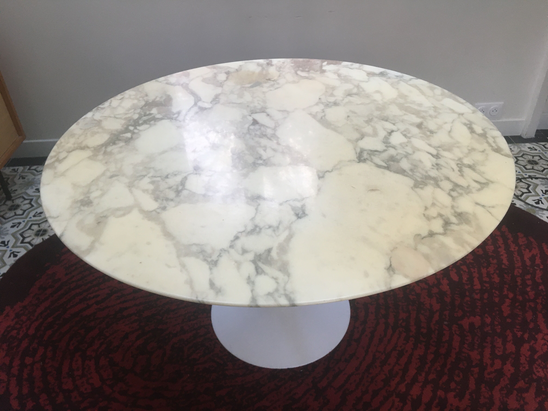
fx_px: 459
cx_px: 274
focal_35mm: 29
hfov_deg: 61.7
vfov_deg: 48.2
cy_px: 206
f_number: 2.2
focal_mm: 4.15
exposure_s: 1/33
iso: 100
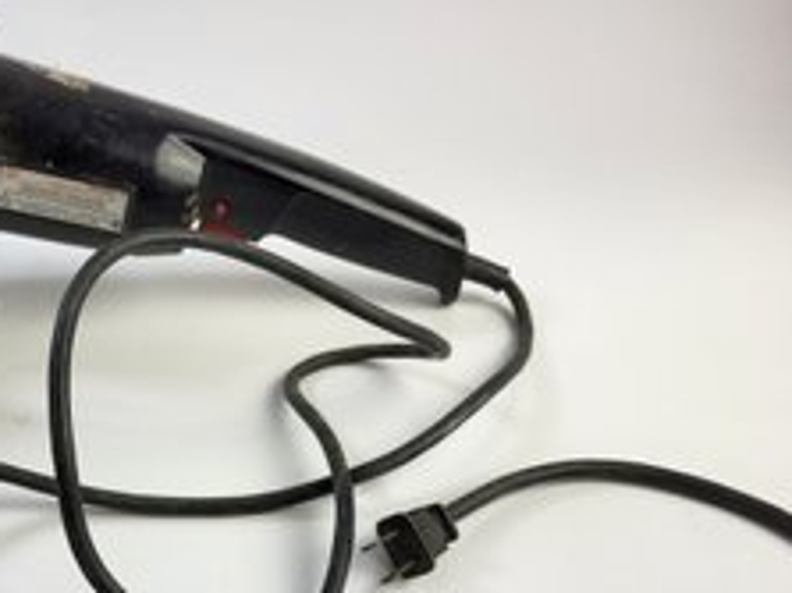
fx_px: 915
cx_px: 190
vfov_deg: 35.6
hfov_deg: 45.1
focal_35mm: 40
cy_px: 396
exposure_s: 1/345
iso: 40
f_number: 1.8
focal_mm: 5.4
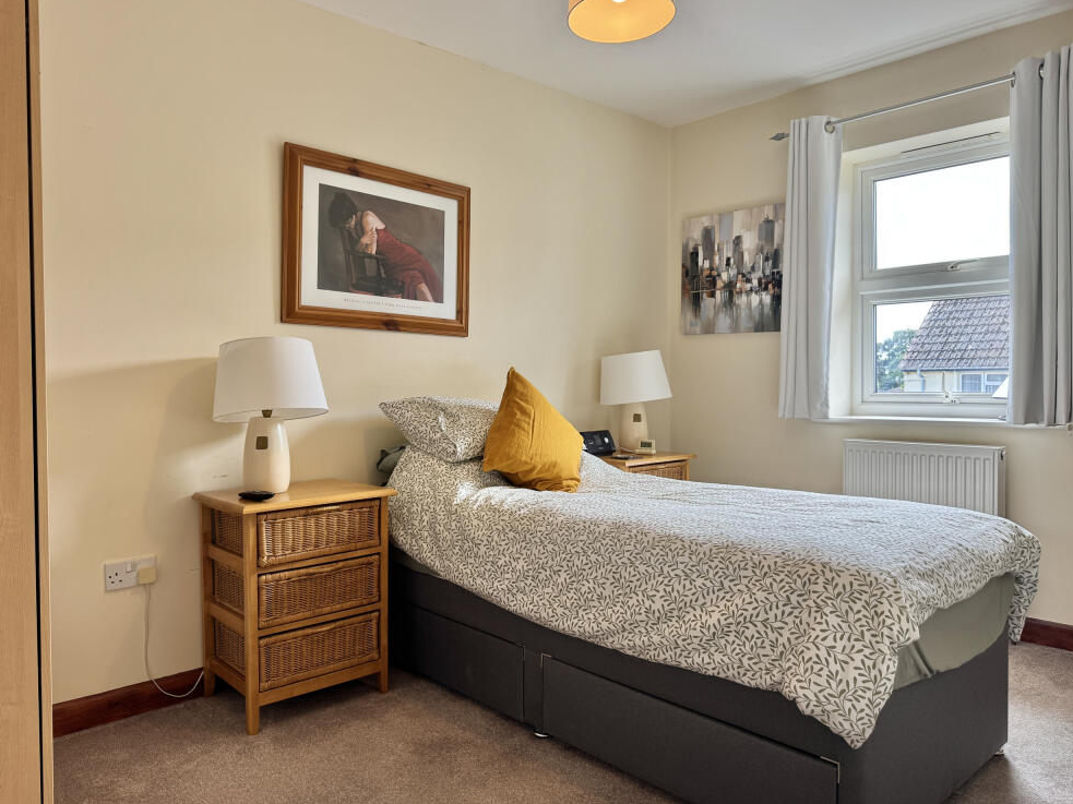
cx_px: 525
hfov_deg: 69.4
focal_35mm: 25
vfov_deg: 54.9
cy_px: 395
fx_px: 775
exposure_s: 1/121
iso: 80
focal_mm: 6.76
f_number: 1.78
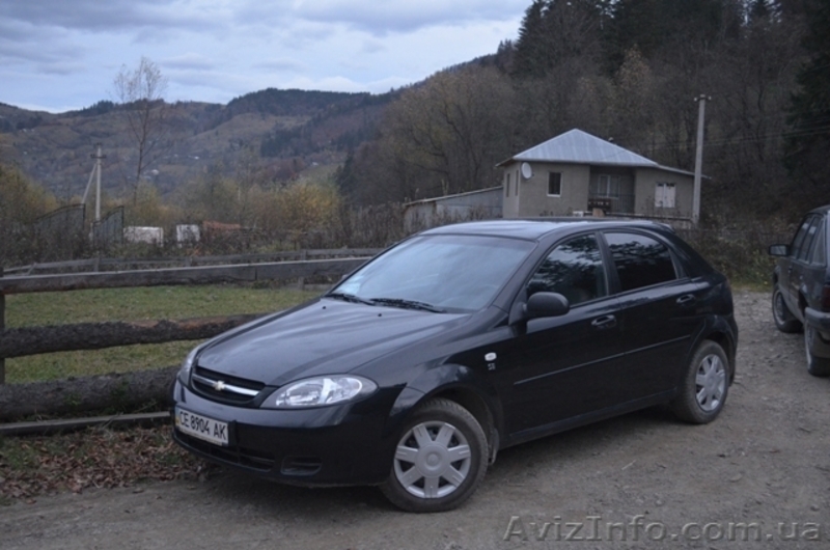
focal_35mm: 39
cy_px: 275
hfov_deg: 49.6
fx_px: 897
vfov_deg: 34.1
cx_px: 415
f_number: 4.2
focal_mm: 26
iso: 1600
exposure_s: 1/25
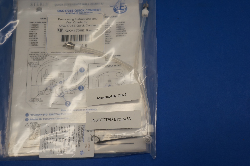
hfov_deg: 51.3
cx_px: 125
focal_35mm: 38
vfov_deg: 35.4
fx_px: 260
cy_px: 83
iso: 400
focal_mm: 25
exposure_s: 1/160
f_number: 8
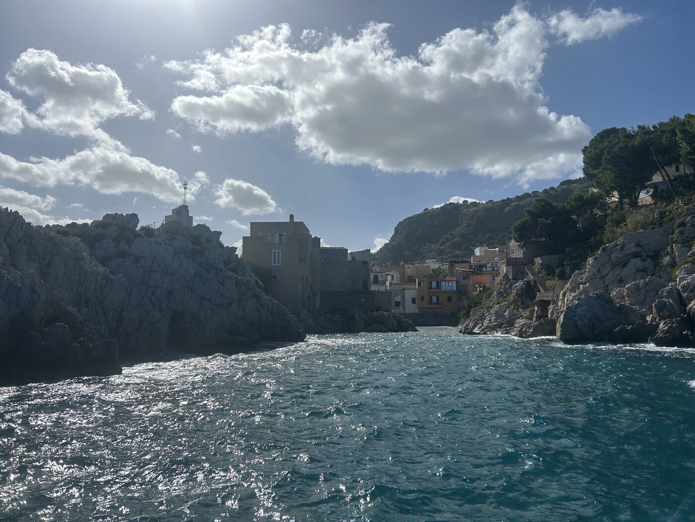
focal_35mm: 26
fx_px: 522
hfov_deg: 67.3
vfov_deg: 53.1
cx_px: 348
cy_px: 261
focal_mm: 5.7
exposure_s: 1/16393
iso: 50
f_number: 1.5
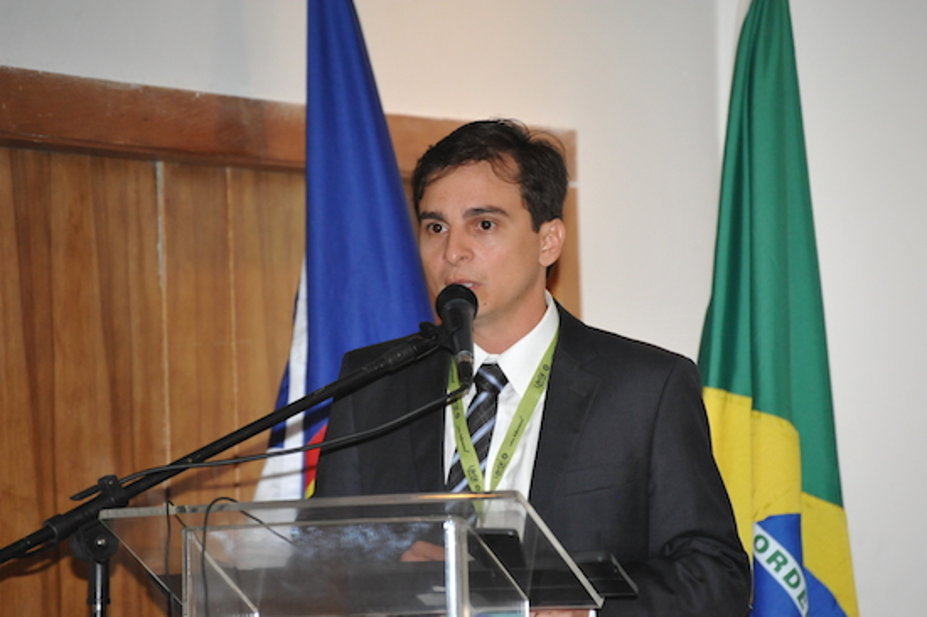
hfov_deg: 8.2
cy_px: 308
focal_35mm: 250
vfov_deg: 5.5
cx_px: 464
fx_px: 6433
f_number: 5.6
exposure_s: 1/125
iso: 5000
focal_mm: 250
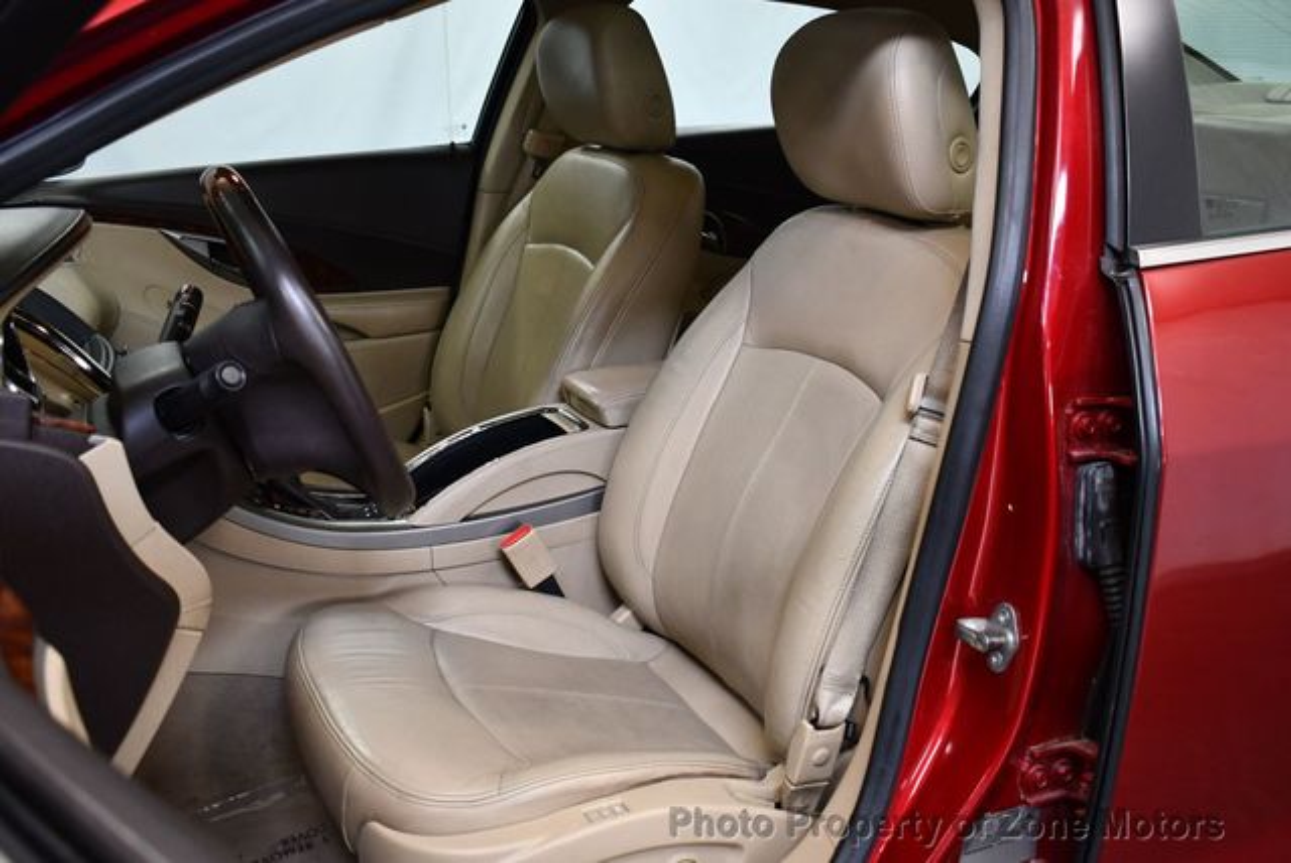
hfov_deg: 53.1
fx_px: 1292
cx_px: 646
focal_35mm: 36
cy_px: 432
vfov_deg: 36.9
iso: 1000
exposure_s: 1/125
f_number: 3.5
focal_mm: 18
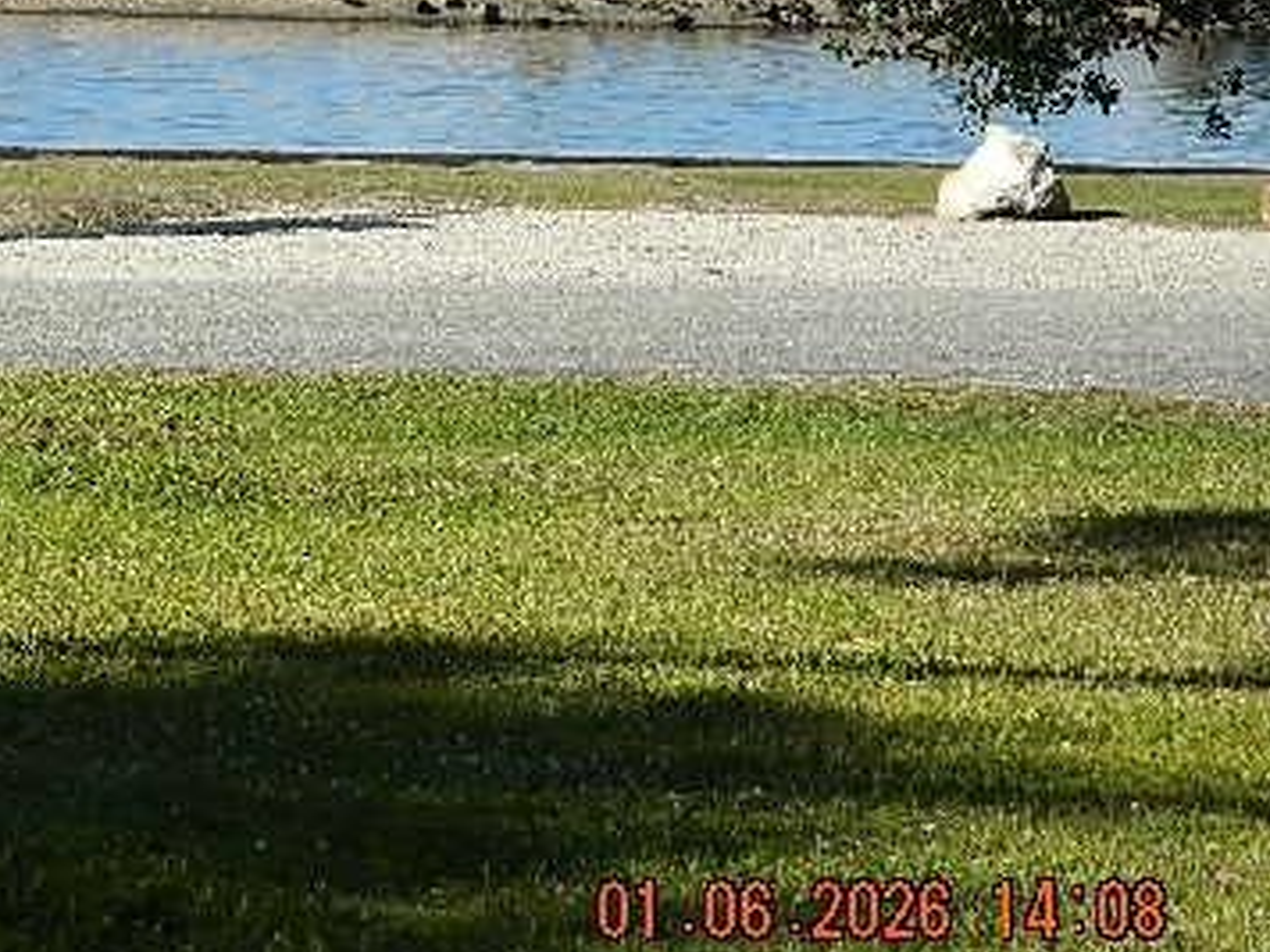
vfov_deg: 6.4
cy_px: 232
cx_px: 161
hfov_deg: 8.5
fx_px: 8512
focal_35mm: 232
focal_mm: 23.2
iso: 80
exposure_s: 1/500
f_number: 4.7
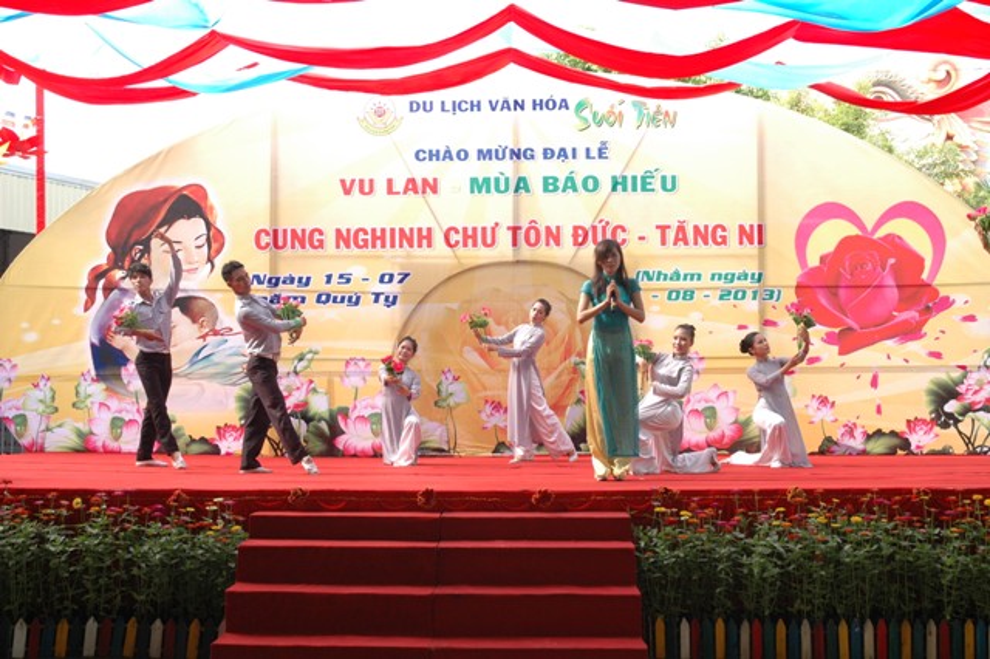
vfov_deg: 30.8
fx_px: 1196
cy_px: 330
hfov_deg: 45.0
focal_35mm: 44
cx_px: 495
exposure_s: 1/125
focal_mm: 29
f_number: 5.6
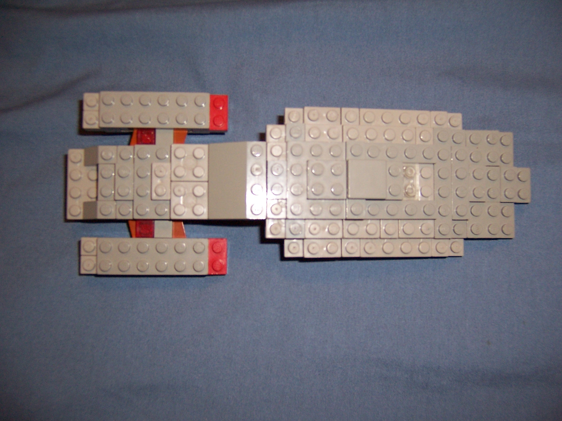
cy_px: 210
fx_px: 536
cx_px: 281
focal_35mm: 33
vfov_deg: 42.9
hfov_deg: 55.4
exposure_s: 1/60
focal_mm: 5.5
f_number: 2.8
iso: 140
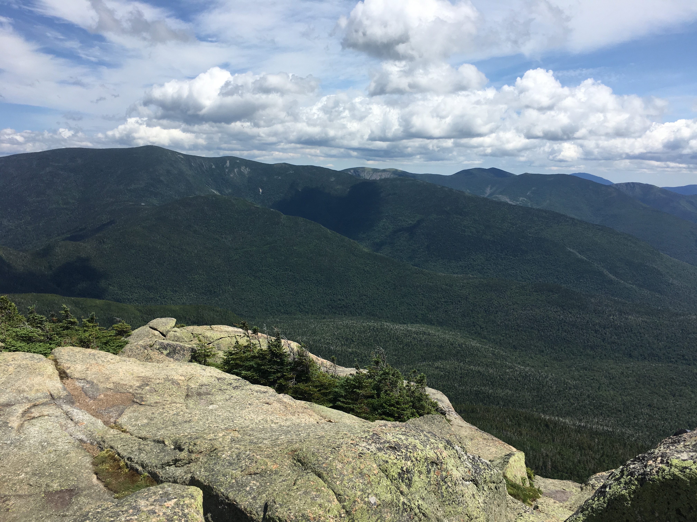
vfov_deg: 48.2
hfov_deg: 61.7
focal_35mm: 29
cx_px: 348
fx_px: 584
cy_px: 261
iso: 25
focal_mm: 4.15
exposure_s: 1/2198
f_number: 2.2
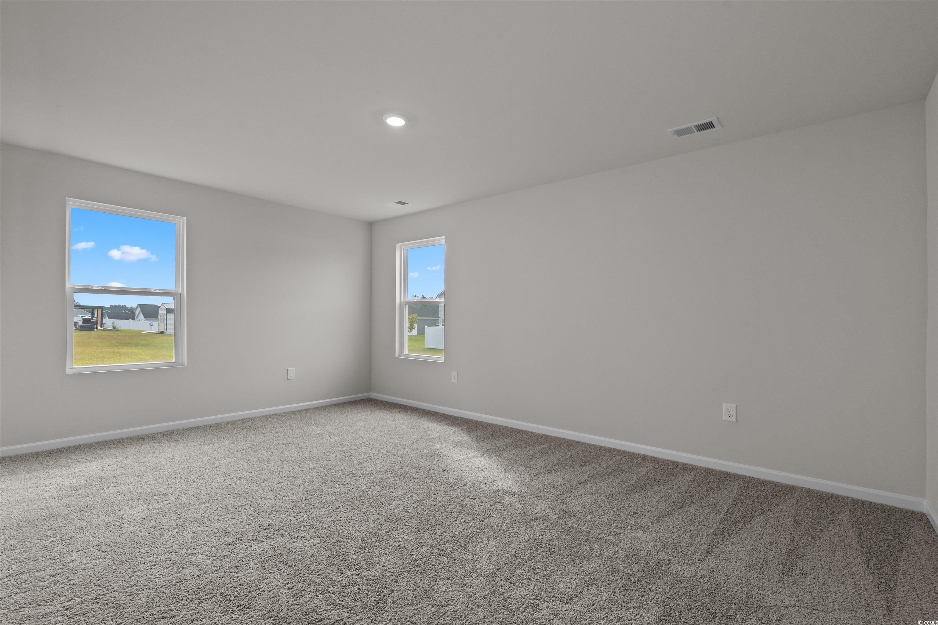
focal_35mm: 16
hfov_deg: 96.7
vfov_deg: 73.7
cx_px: 469
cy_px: 312
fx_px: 417
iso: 800
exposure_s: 1/15
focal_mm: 16
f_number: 8
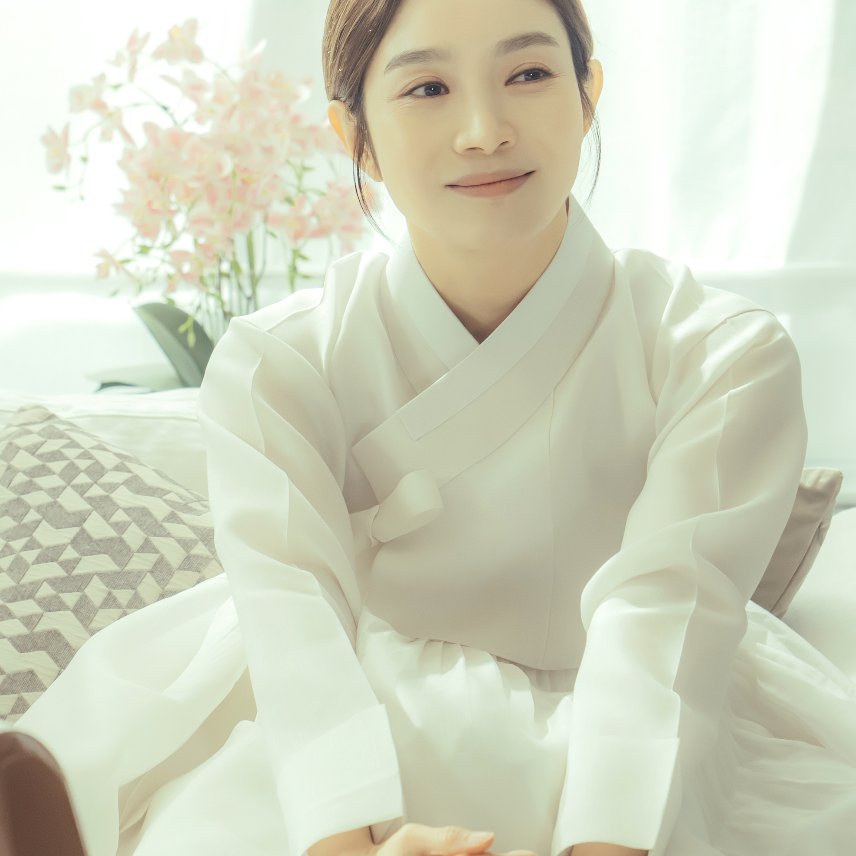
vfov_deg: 12.6
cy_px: 338
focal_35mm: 139
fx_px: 3889
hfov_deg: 12.5
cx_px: 276
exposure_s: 1/125
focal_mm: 55
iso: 1000
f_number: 4.5
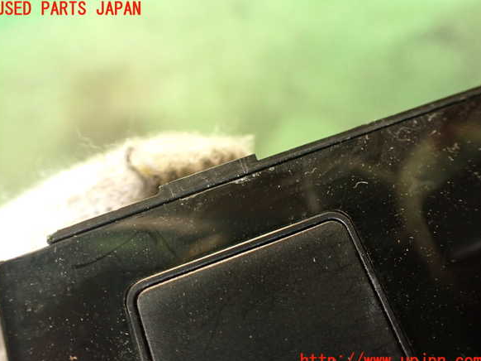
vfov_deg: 42.9
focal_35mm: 33
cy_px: 185
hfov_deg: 55.4
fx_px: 458
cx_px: 239
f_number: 2.4
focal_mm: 5.79
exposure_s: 1/30
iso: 500
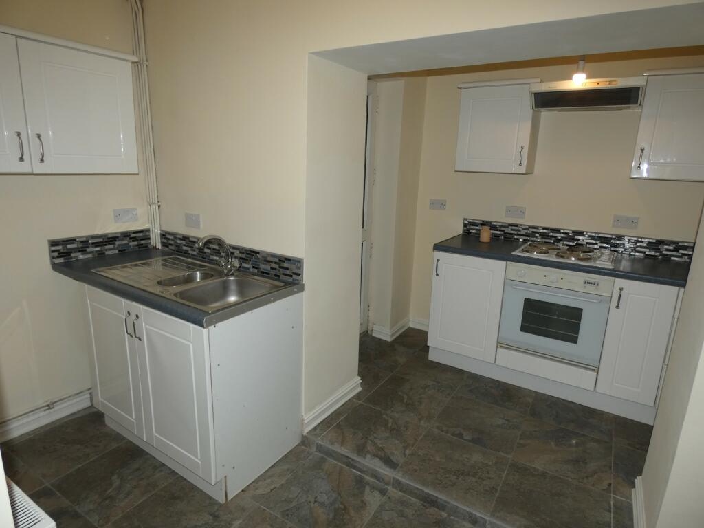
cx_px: 352
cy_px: 264
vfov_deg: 66.0
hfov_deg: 81.7
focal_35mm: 20
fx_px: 407
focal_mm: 3.6
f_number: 2.8
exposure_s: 1/125
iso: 80
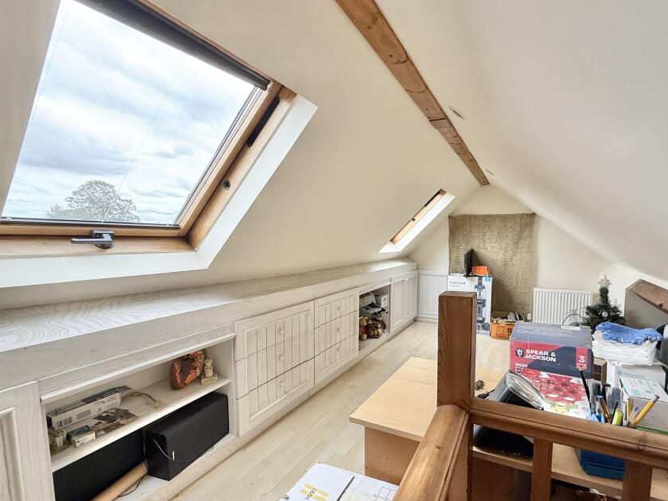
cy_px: 272
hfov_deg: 90.4
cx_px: 382
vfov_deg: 74.6
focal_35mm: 17
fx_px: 328
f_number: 2.2
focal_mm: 2.22
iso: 125
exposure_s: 1/99
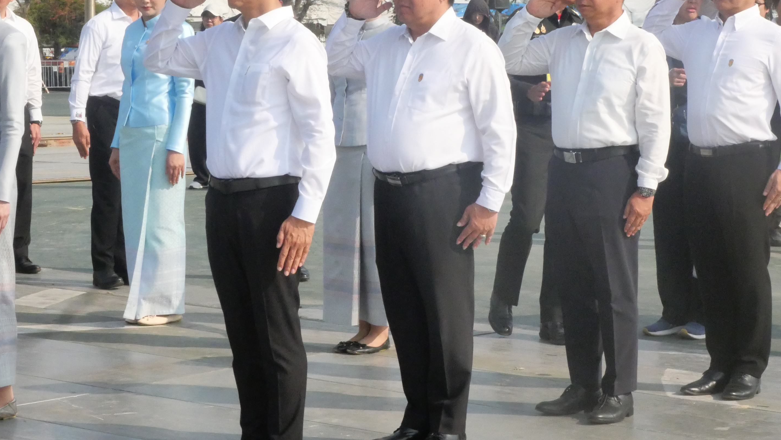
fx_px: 2340
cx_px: 470
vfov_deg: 10.7
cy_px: 158
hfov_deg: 18.9
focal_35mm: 113
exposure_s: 1/1000
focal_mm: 40
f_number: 22
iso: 4000
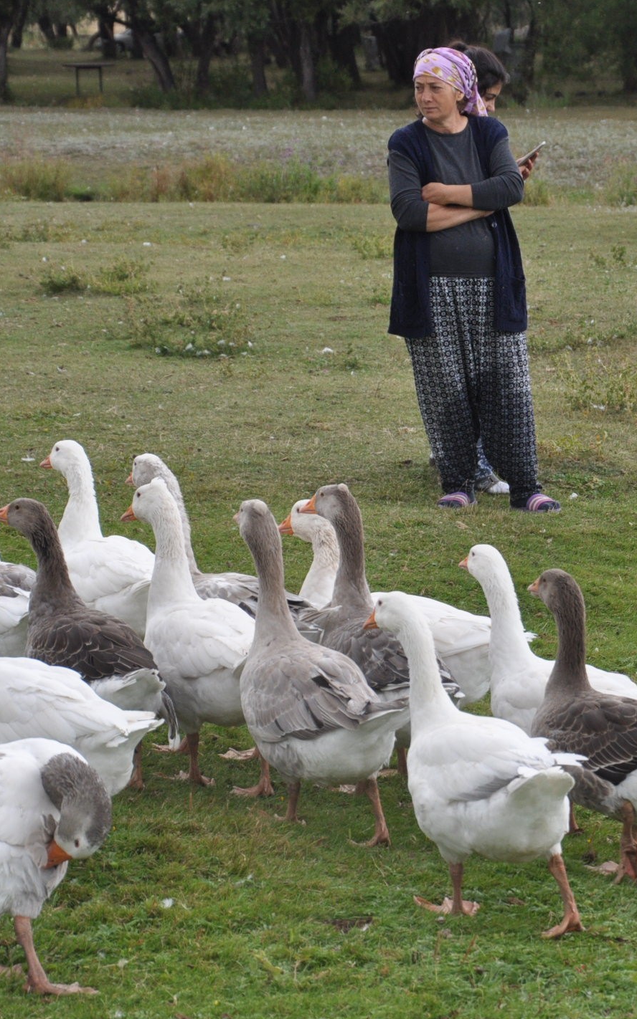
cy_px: 510
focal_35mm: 152
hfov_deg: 8.6
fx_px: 4225
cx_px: 492
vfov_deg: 13.8
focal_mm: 66
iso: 500
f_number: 6.3
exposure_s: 1/640
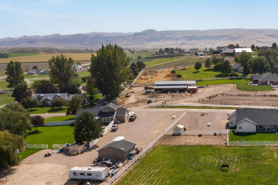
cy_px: 131
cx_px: 235
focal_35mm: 52
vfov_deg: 25.8
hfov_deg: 36.5
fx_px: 401
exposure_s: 1/800
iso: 100
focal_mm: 10.26
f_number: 6.3
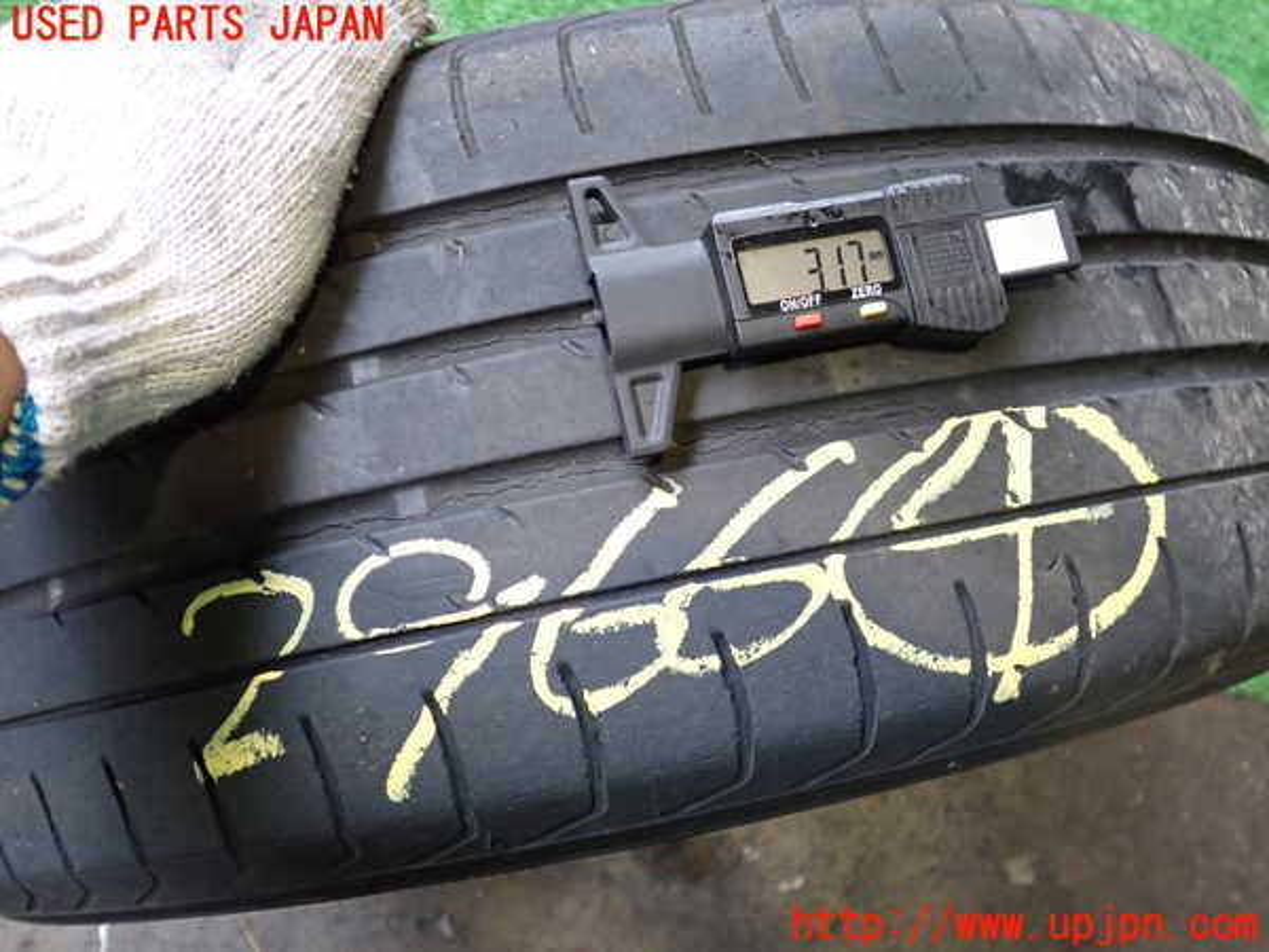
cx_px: 634
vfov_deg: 46.8
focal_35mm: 30
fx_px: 1100
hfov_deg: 60.0
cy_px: 476
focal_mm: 5.4
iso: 500
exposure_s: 1/60
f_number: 2.3
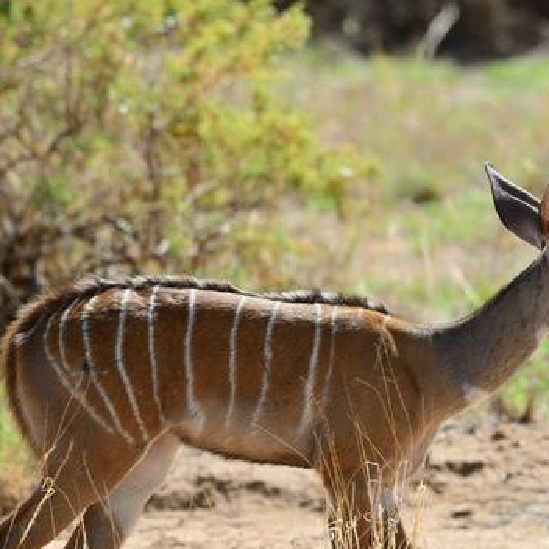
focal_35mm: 1011
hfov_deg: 1.7
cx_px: 381
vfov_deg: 1.7
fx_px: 18141
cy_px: 296
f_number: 7.1
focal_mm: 400
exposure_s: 1/400
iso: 200
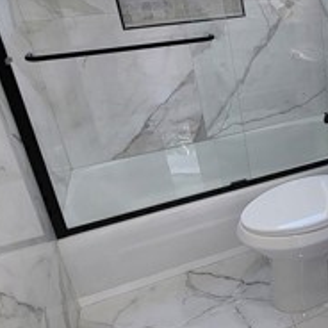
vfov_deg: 41.2
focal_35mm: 40
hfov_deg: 32.5
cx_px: 417
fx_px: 429
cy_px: 105
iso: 50
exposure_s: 1/63.3
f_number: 2.2
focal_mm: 2.2
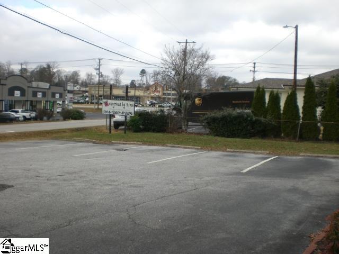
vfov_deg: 37.7
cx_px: 170
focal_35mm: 38
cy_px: 127
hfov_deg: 49.0
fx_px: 372
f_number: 3.1
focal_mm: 6.3
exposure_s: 1/400
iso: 50
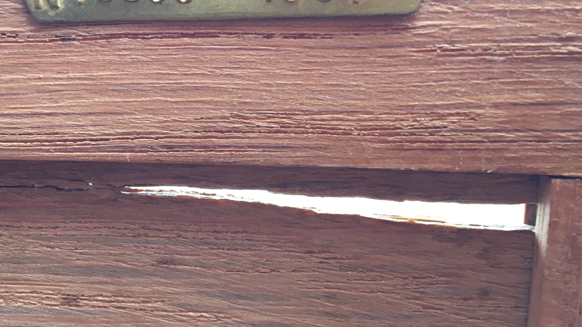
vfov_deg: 22.2
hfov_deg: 37.5
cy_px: 185
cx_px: 145
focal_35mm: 54
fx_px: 833
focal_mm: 4.15
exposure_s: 1/33
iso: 25
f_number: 2.2
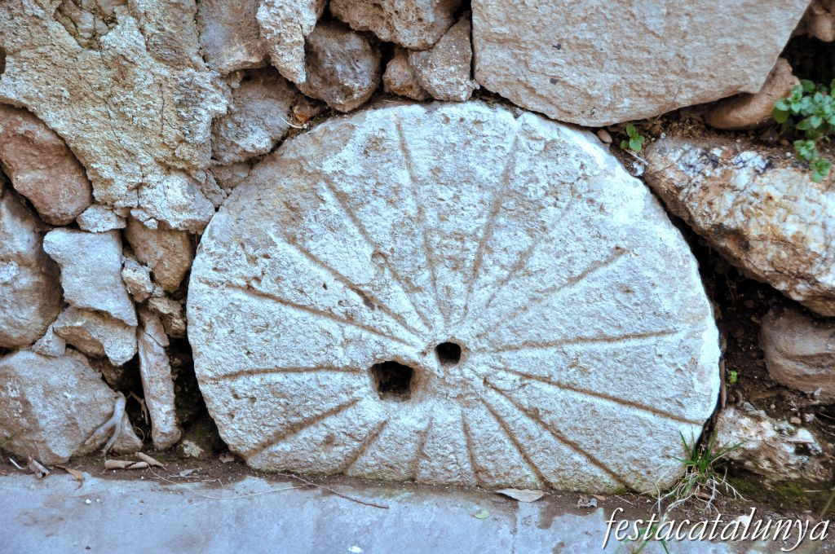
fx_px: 2085
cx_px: 418
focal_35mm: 90
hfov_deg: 22.6
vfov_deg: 15.1
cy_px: 277
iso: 1600
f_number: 4.8
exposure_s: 1/80
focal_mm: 60
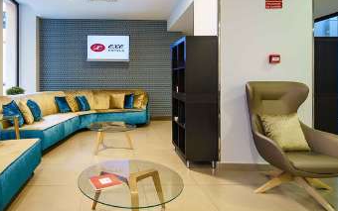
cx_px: 122
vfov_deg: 52.4
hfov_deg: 75.5
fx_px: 212
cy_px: 76
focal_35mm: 23
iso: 200
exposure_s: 2.5
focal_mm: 16
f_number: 8
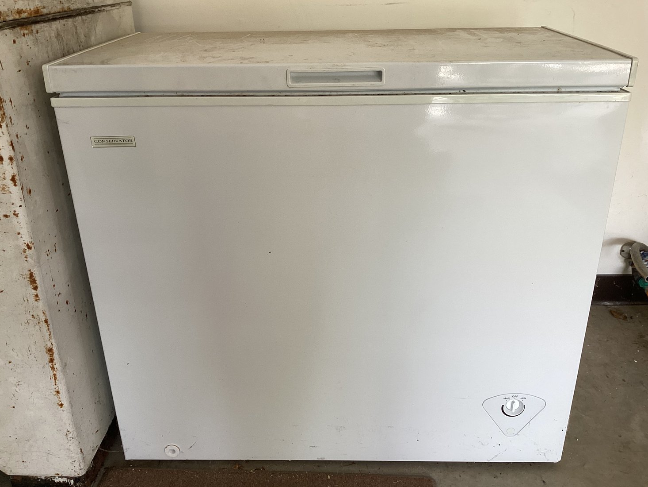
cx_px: 328
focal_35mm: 32
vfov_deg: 44.2
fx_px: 599
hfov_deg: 56.8
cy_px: 243
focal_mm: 3.3
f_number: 2.4
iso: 64
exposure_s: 1/60
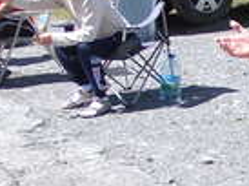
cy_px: 164
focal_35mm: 123
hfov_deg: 14.5
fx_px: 882
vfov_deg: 11.9
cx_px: 423
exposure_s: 1/400
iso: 80
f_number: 5.4
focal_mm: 4
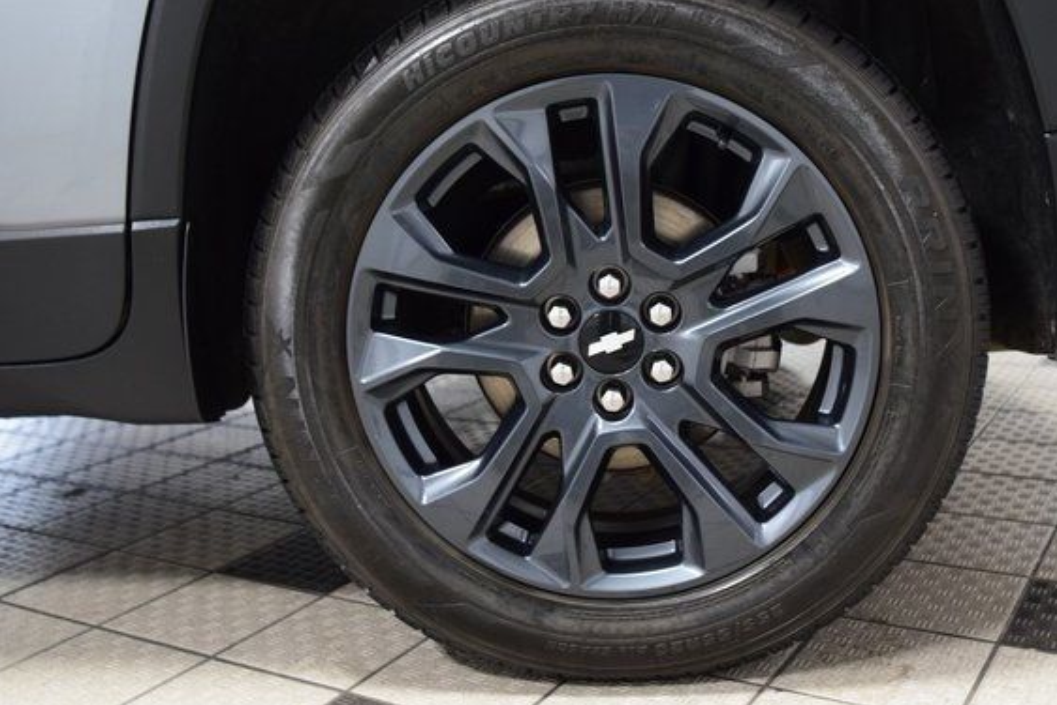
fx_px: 1204
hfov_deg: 47.3
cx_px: 587
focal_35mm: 41
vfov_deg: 32.6
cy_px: 337
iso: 1600
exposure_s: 1/60
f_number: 3.2
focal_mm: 24
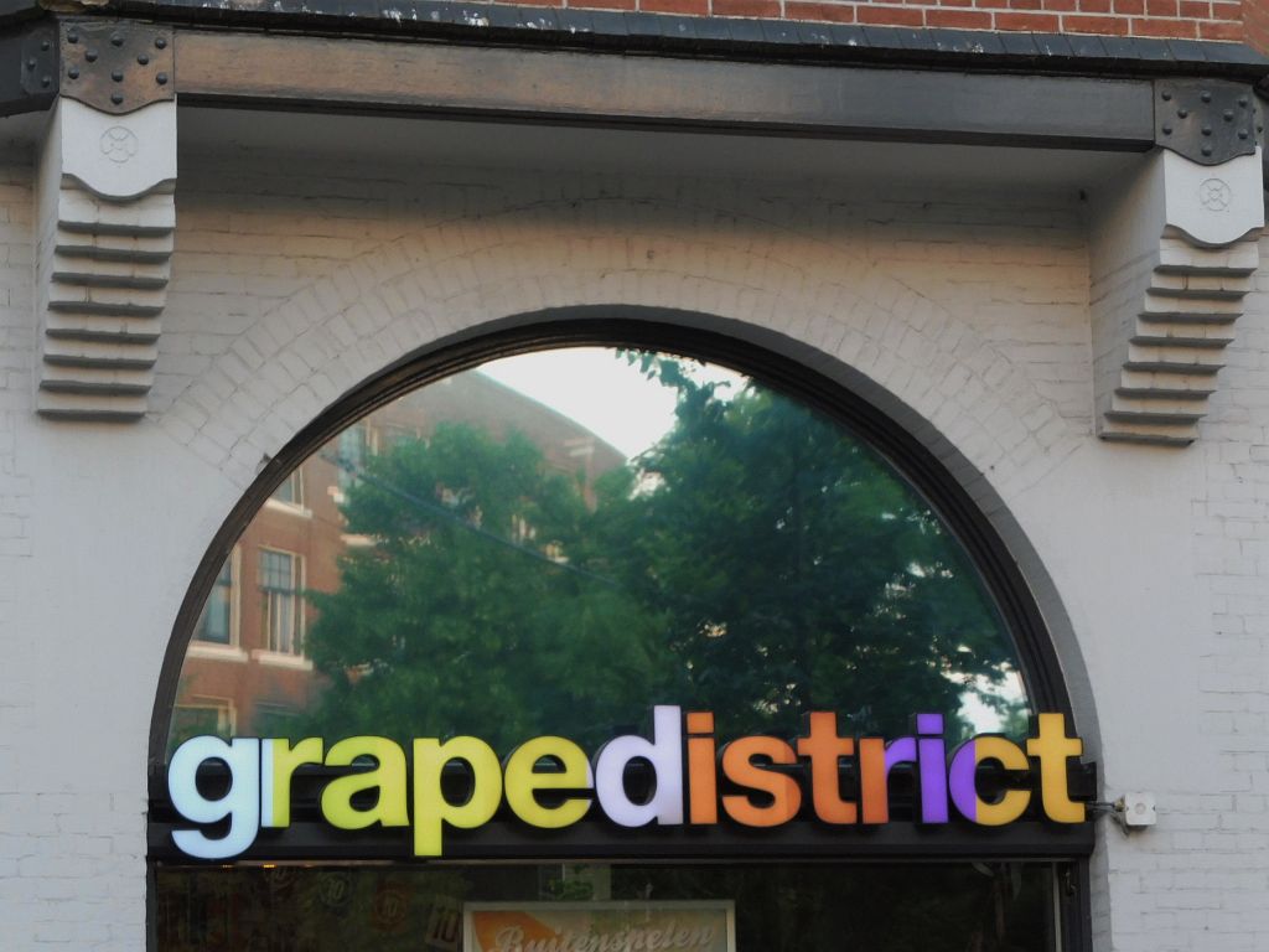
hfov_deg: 18.0
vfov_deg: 13.6
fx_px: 3996
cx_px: 634
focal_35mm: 109
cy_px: 476
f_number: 5.3
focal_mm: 19.4
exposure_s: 1/50
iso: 400
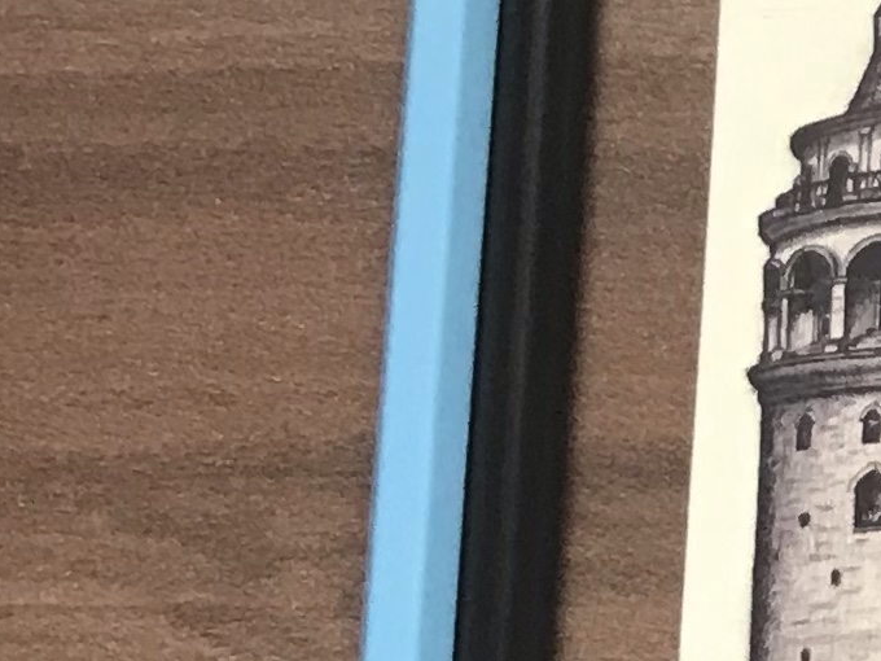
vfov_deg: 8.9
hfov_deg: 10.7
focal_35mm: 166
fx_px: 4225
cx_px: 1882
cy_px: 197
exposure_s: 1/20
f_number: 1.8
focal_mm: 3.99
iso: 40
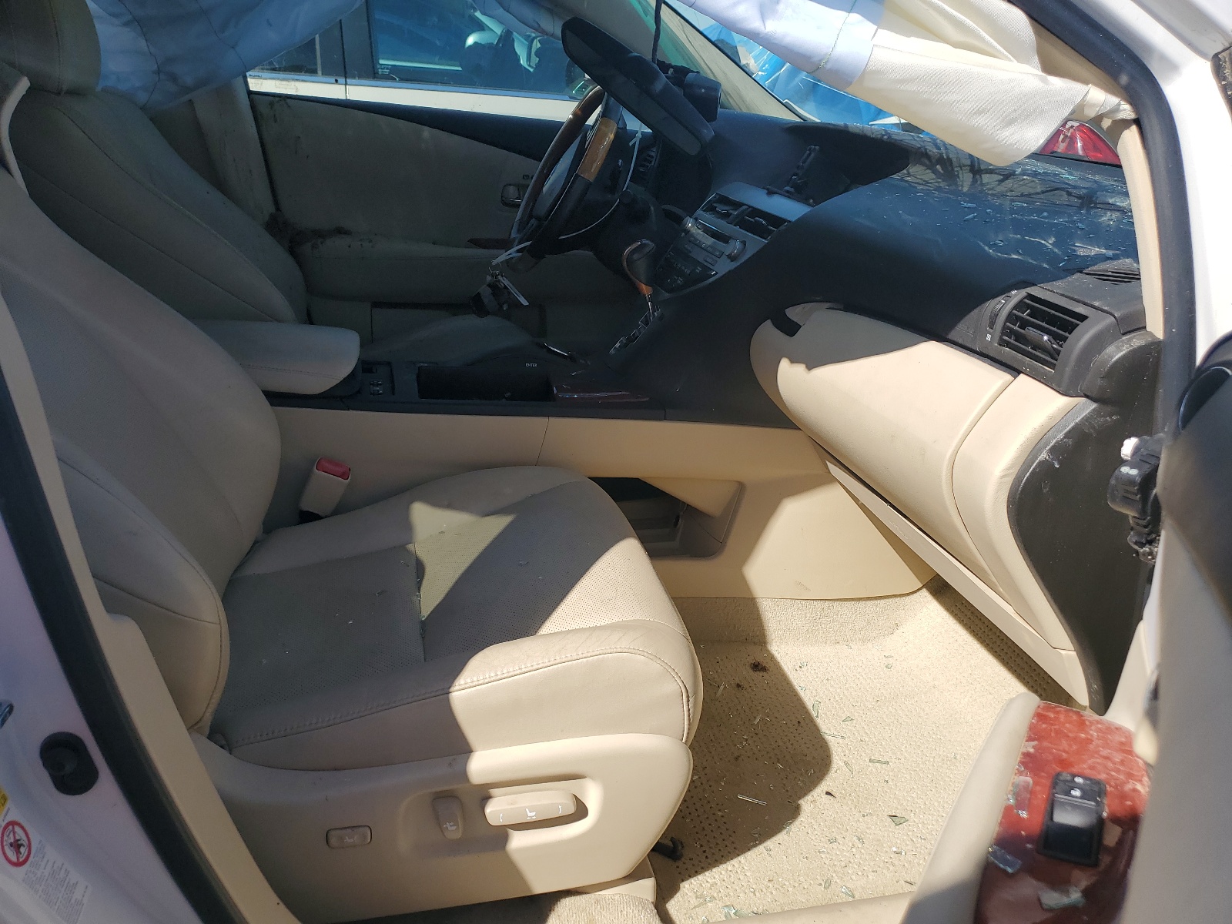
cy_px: 462
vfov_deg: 53.1
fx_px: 925
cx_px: 616
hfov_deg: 67.3
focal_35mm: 26
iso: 50
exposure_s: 1/3333
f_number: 1.5
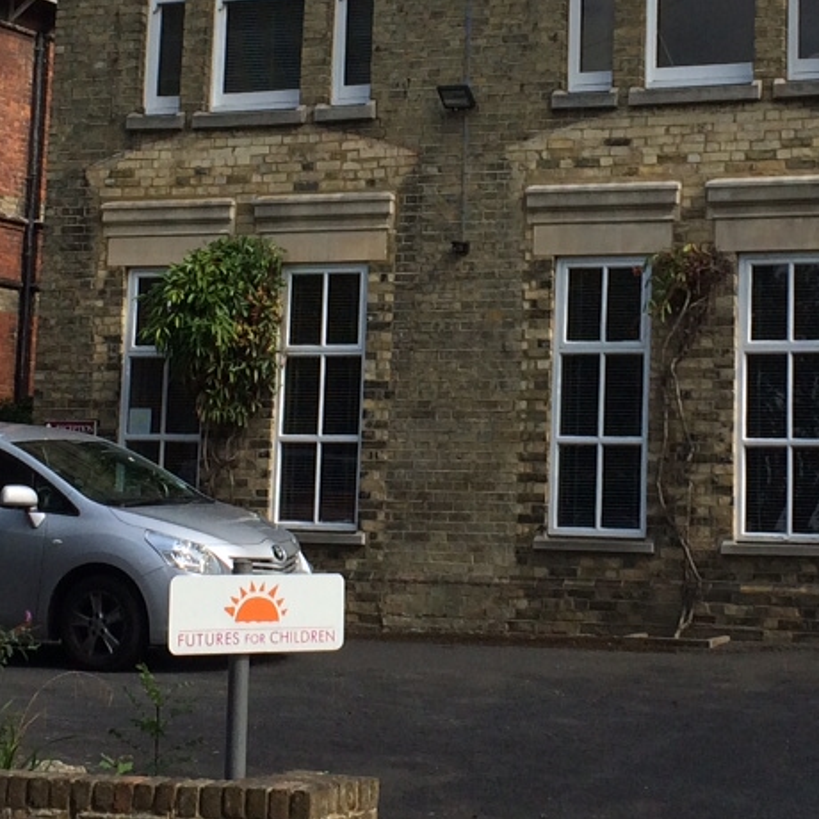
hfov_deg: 18.5
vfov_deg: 18.3
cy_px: 164
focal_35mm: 94
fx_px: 2516
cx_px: 513
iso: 32
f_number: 2.2
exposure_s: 1/1953
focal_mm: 4.12
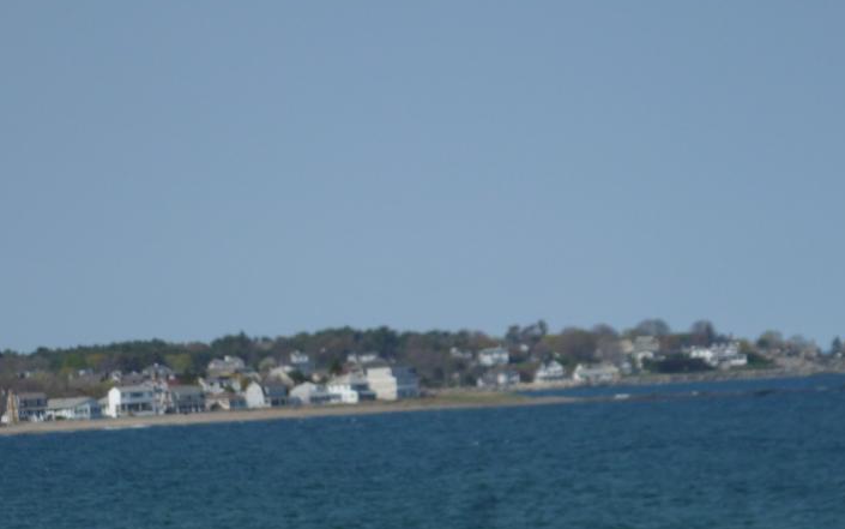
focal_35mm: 357
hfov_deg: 5.9
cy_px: 181
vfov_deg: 3.7
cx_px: 382
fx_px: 8223
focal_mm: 41.5
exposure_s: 1/640
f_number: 5.6
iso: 100
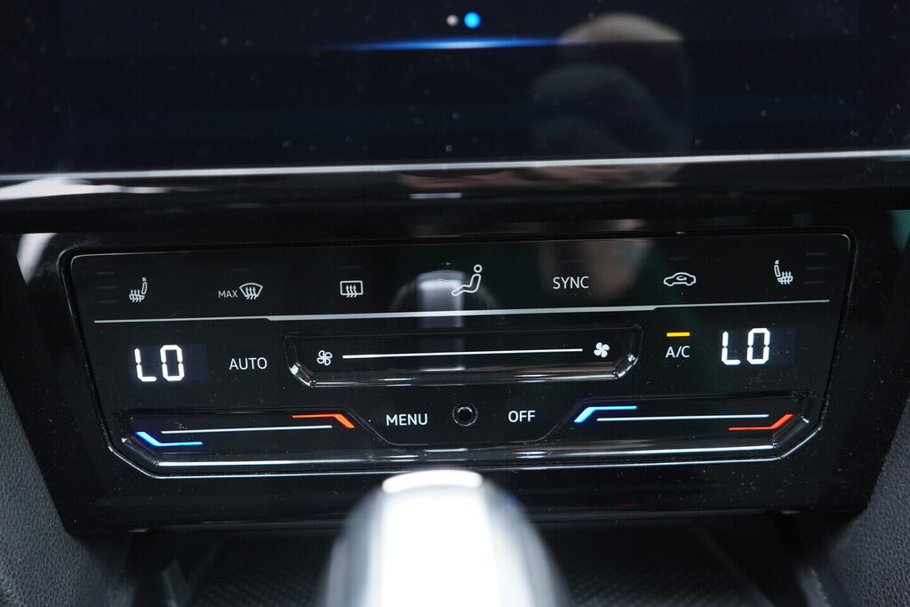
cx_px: 455
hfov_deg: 53.1
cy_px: 304
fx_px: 910
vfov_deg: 36.9
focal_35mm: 36
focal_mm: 24
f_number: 2.8
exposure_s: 1/40
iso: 1000
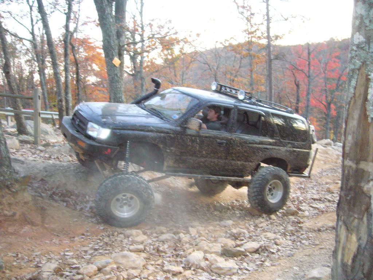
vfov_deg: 40.7
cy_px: 140
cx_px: 186
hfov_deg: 52.6
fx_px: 377
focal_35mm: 35
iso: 400
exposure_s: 1/30
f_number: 2.8
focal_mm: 5.8
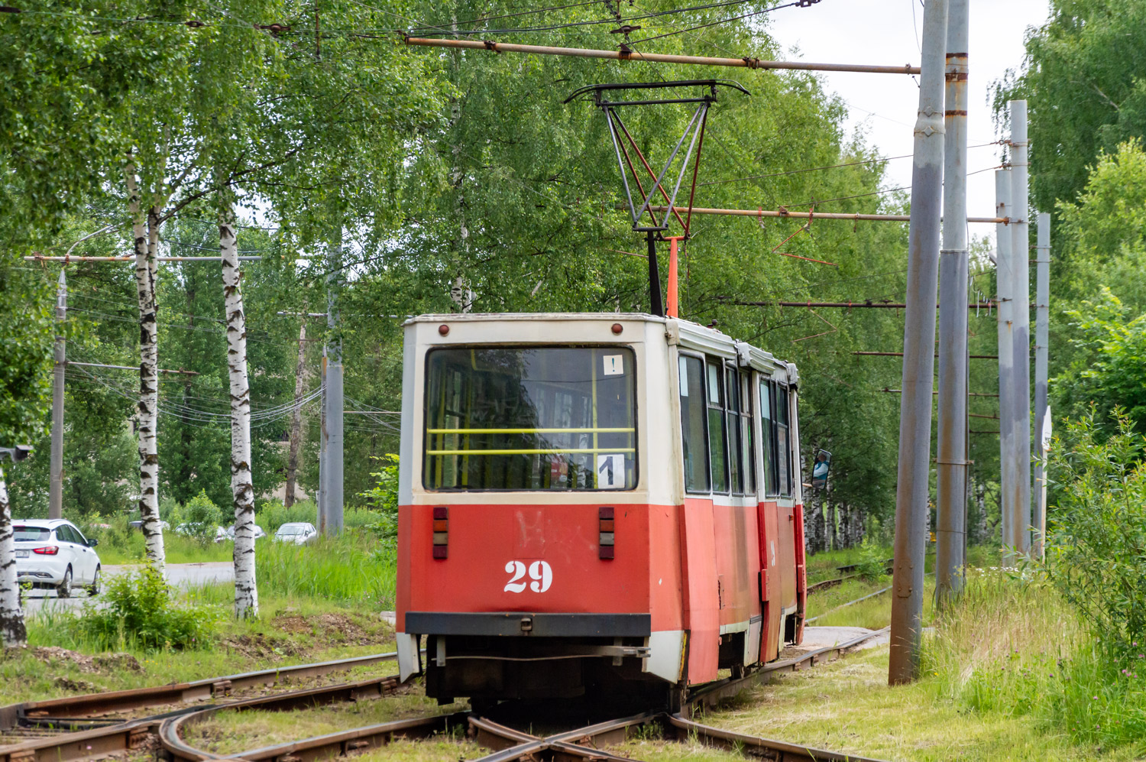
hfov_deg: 15.2
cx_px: 573
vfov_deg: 10.1
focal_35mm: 135
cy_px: 381
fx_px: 4293
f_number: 5.6
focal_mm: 90
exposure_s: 1/2000
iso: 900
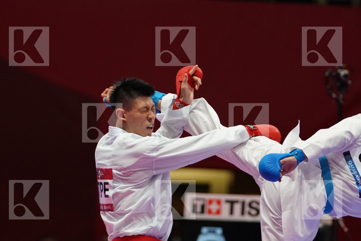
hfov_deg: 6.2
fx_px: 3340
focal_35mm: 333
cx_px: 176
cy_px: 123
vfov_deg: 4.1
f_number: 4
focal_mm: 206
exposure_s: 1/1000
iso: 3200
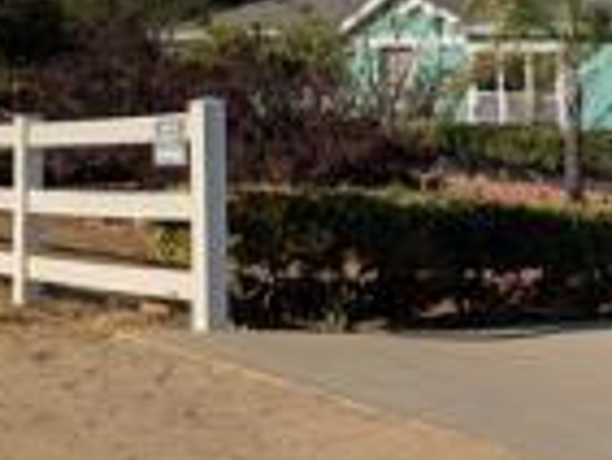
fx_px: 1256
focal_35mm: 71
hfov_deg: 26.1
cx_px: 595
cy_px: 117
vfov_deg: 20.6
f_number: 1.89
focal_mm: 5.43
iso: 48
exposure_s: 1/4739
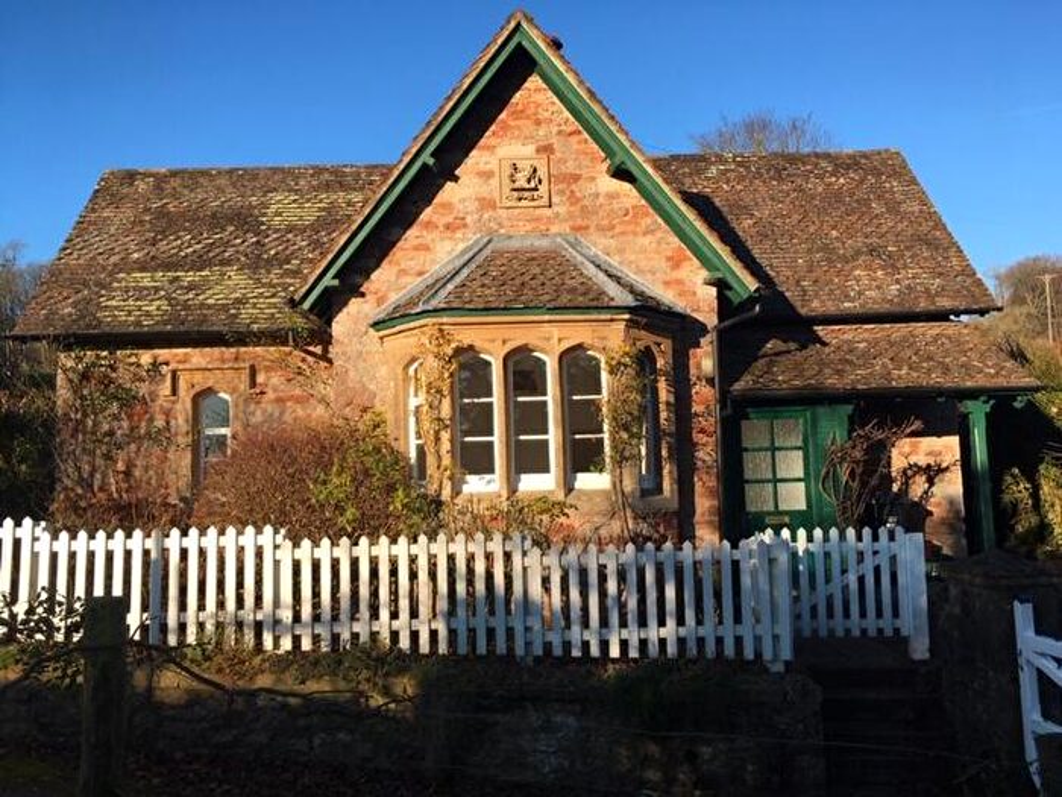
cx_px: 531
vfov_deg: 48.2
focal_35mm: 29
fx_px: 890
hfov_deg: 61.7
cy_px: 398
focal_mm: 4.15
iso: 25
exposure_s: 1/864
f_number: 2.2
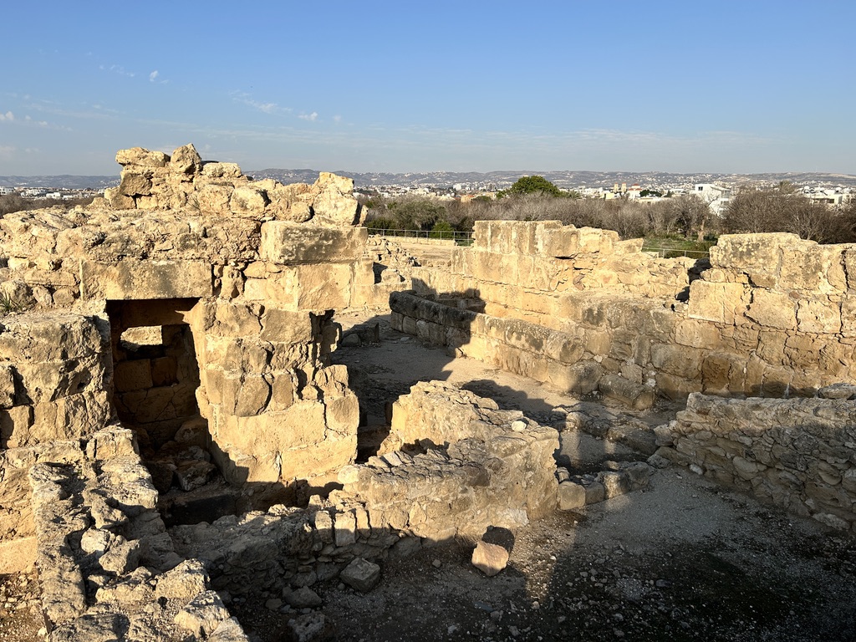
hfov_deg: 67.3
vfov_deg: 53.1
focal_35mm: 26
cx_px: 428
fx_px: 643
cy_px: 321
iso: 50
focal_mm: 5.7
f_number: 1.5
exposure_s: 1/5076
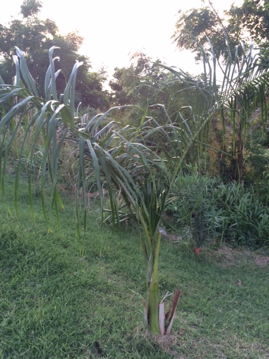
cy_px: 183
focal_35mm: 30
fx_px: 311
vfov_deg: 60.0
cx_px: 133
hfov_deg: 46.8
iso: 40
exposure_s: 1/30
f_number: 2.2
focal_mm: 4.15
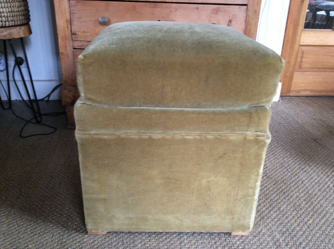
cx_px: 167
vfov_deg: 44.1
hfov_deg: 56.9
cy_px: 124
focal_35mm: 32
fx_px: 308
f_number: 2.4
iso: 160
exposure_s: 1/25
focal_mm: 3.3
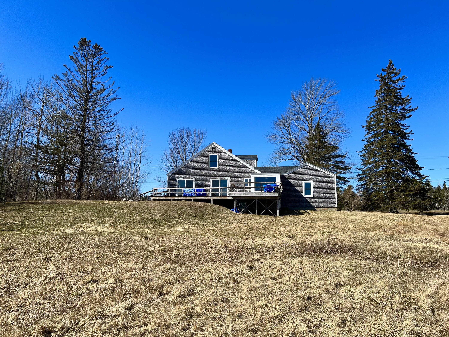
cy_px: 168
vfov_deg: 53.1
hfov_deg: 67.3
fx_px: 337
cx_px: 224
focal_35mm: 26
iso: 50
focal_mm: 5.7
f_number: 1.5
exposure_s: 1/3831
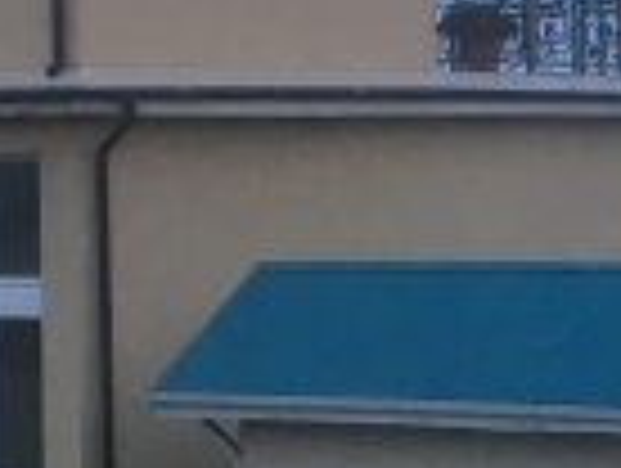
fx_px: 3019
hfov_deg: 11.3
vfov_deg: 8.8
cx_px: 886
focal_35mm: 168
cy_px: 108
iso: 32
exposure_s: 1/33
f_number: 2.2
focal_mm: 4.15
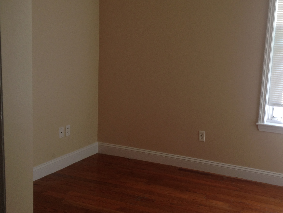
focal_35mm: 50
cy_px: 108
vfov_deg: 29.1
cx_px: 193
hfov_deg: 37.7
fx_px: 409
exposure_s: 1/60
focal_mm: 4.28
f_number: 2.4
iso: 50
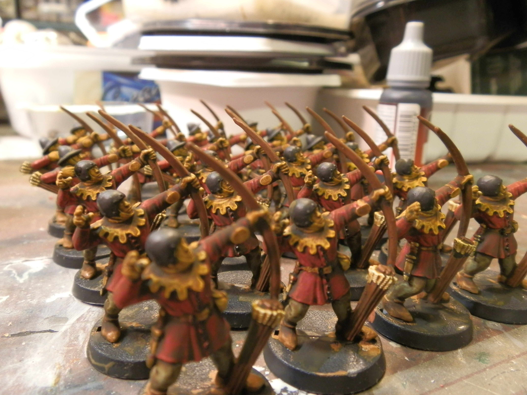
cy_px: 198
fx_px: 426
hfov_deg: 63.4
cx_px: 264
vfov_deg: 49.7
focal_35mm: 28
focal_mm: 5
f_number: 3.1
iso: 200
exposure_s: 1/8
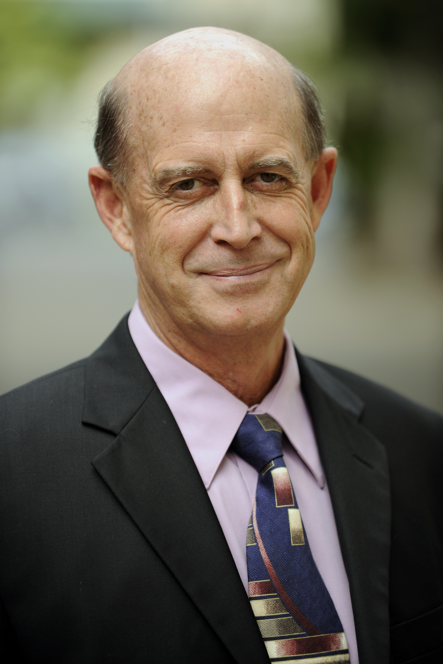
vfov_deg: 10.3
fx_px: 3691
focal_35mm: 200
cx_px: 222
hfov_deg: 6.9
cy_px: 332
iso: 100
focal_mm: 200
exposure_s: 1/200
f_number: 2.8
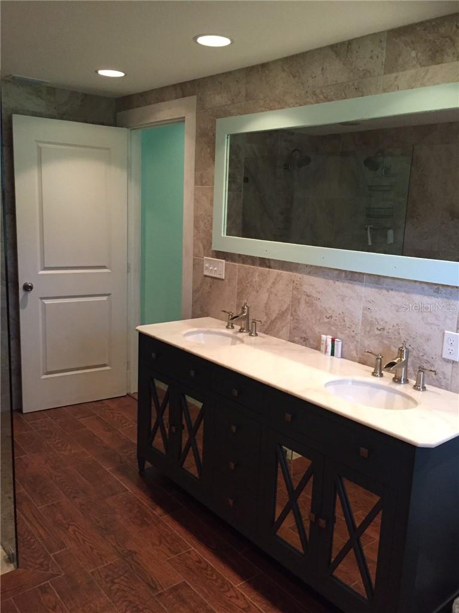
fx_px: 513
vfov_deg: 61.7
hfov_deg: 48.2
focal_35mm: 29
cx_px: 230
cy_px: 306
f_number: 2.2
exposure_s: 1/30
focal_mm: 4.15
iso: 250
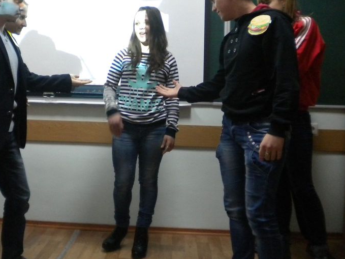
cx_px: 143
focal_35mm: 47
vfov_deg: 30.7
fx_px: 468
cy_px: 89
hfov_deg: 40.3
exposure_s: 1/25.8
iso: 400
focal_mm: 6.3
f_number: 3.1
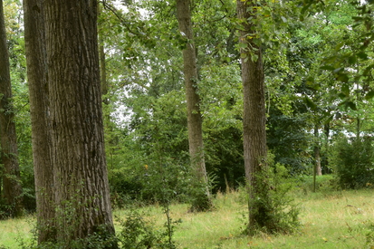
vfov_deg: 12.5
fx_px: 1132
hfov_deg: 18.8
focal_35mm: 109
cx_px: 202
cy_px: 152
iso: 400
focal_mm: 50
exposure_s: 1/40
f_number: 9
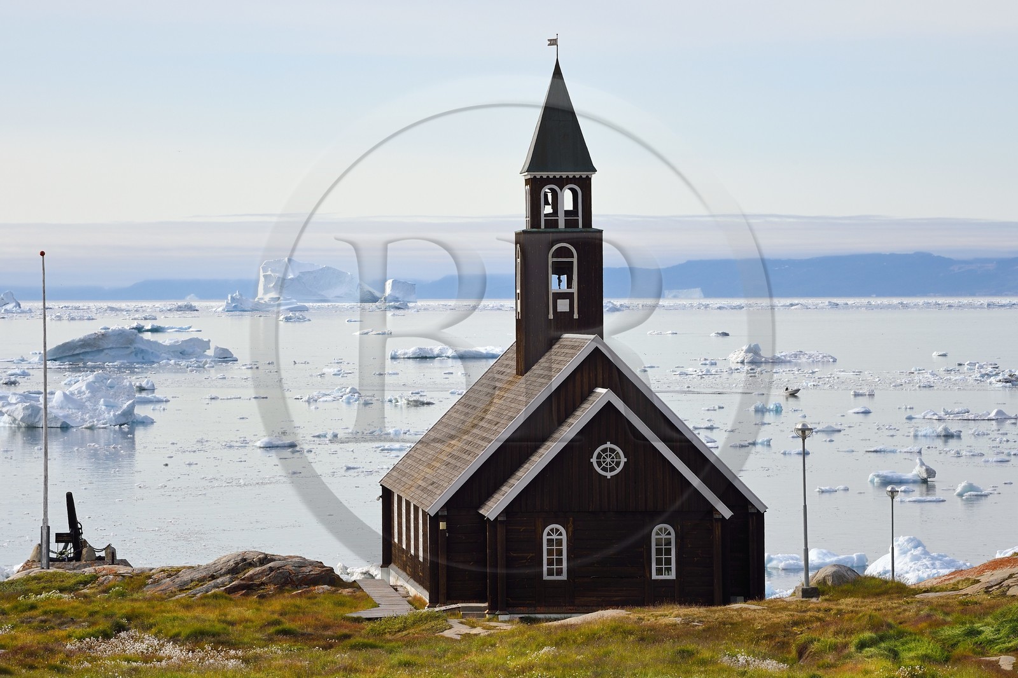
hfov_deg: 12.8
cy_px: 339
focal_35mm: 160
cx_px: 509
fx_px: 4523
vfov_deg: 8.6
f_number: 11
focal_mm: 160
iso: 200
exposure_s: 1/320
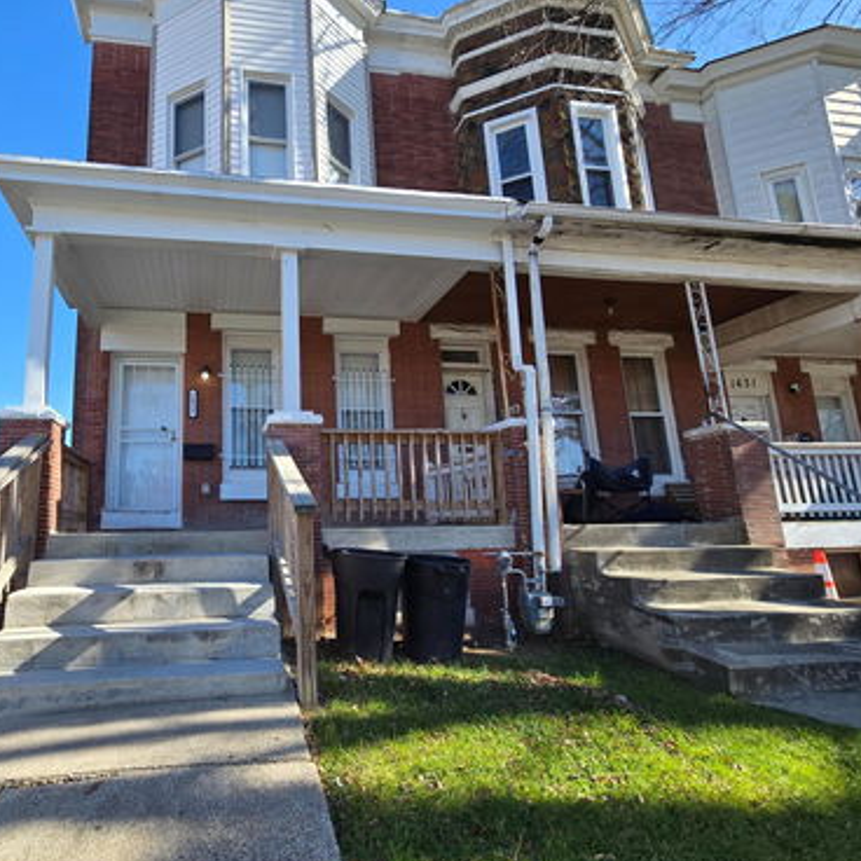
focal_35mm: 16
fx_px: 450
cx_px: 283
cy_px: 447
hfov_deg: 84.2
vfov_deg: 87.4
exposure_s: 1/648
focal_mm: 2.2
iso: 50
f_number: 2.2
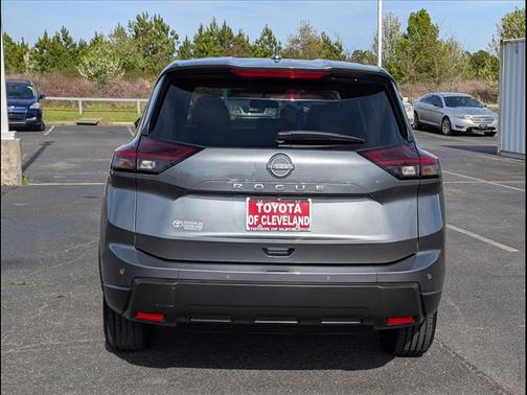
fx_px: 746
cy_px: 198
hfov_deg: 38.9
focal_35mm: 49
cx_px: 264
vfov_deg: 29.7
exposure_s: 1/2500
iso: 20
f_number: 1.68
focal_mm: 6.9
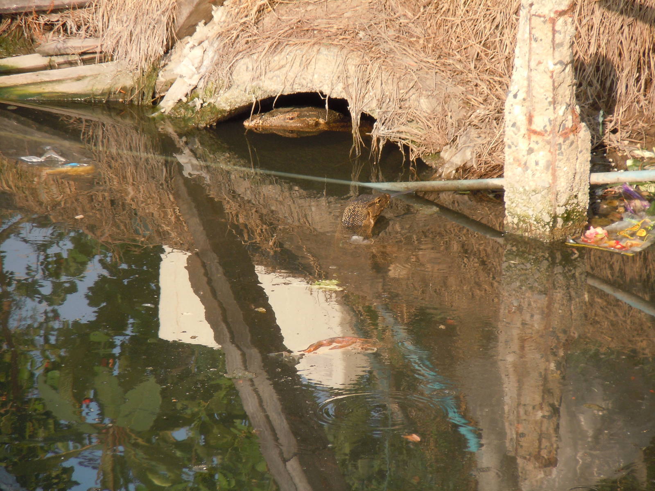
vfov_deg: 5.0
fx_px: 5677
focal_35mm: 300
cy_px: 246
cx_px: 328
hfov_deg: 6.6
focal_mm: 54
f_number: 5.6
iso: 125
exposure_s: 1/200
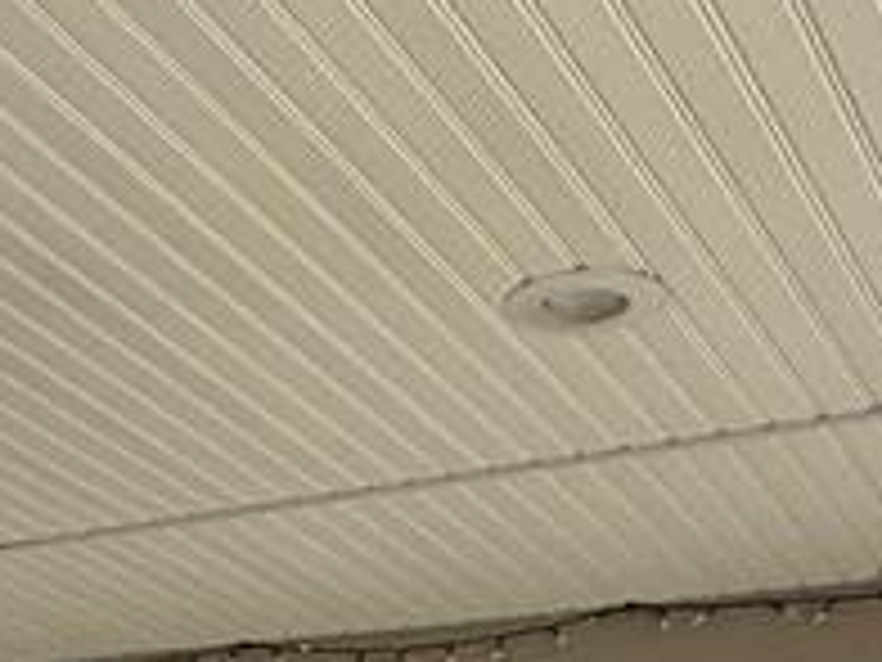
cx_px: -382
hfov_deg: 22.6
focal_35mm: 73
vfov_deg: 13.9
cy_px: 1603
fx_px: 1860
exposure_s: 1/101
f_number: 2.2
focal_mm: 2.22
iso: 64
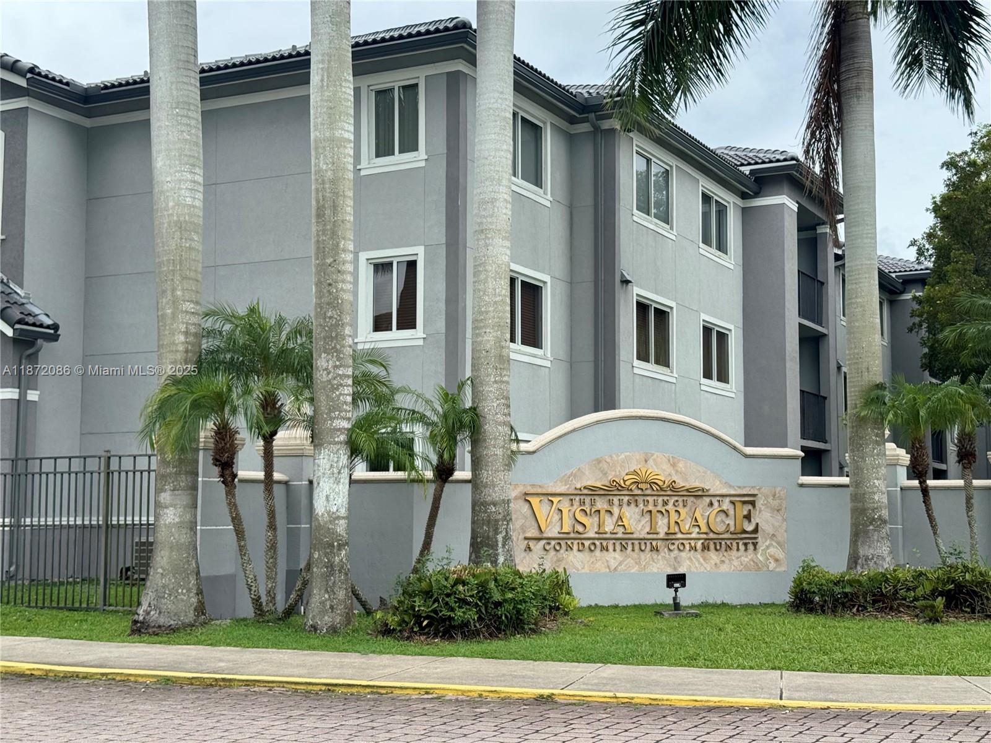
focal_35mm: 48
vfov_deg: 30.3
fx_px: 1374
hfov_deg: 39.7
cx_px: 496
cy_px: 372
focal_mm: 6.76
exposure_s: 1/1770
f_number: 1.78
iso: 64
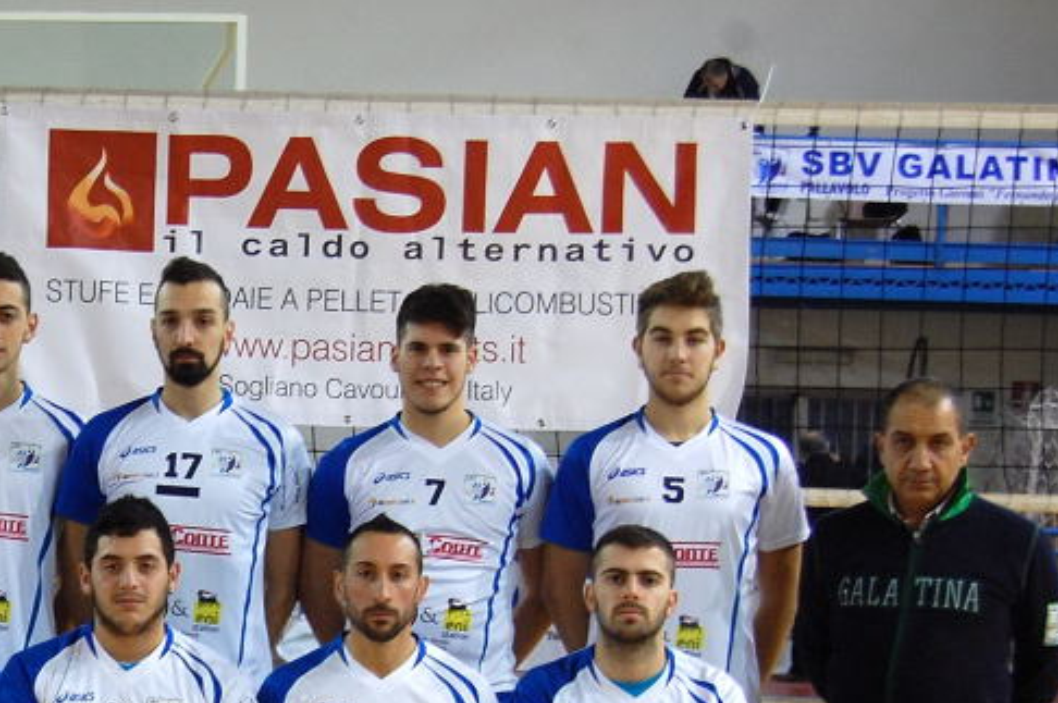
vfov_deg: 11.3
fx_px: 3523
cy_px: 634
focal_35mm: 120
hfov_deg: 16.7
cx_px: -7
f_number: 6.3
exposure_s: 1/20
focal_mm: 38
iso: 800
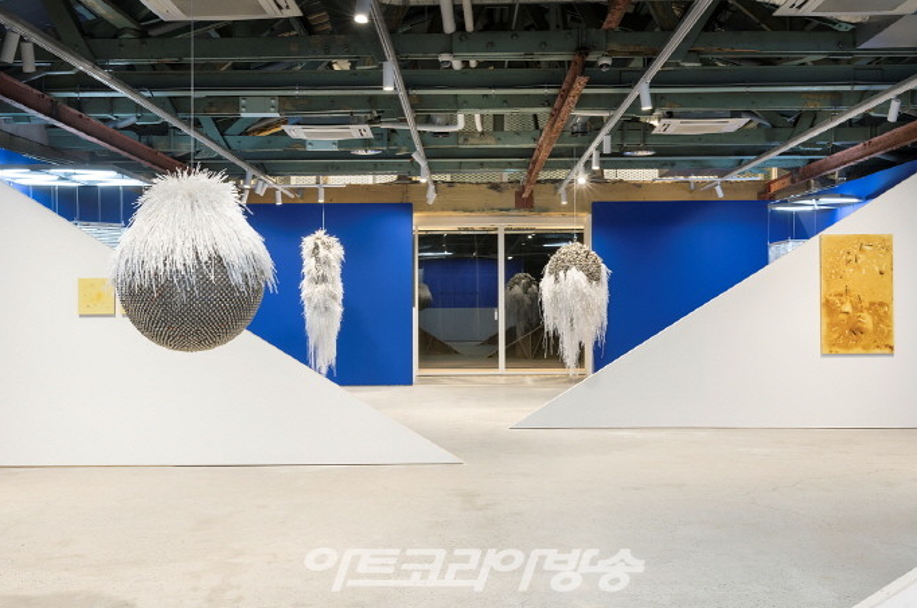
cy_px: 300
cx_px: 454
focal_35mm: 39
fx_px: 992
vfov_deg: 34.1
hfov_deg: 49.6
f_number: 13
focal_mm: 38
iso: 125
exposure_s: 1.6
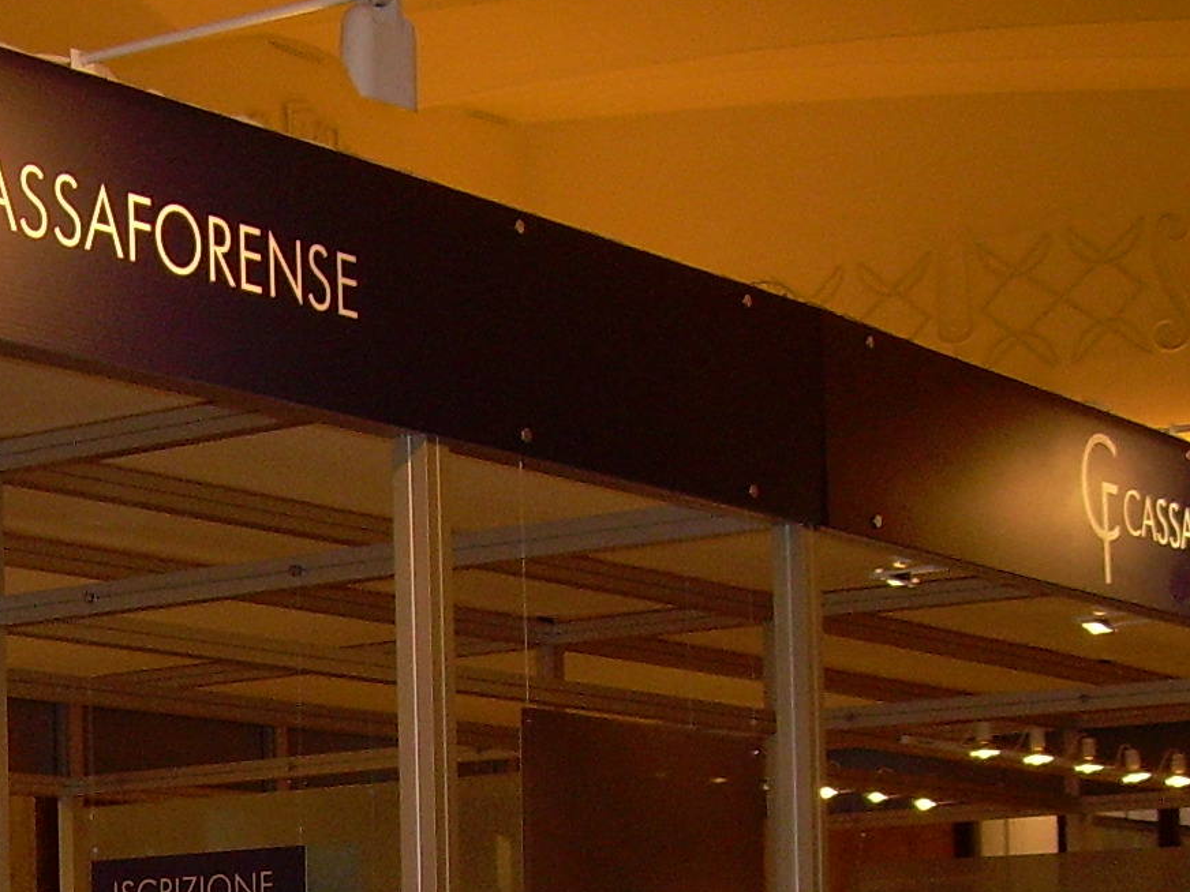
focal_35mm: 99
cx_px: -228
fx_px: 3403
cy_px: 1043
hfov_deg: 18.8
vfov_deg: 14.5
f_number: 2.8
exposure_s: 1/60
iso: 130
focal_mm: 6.3
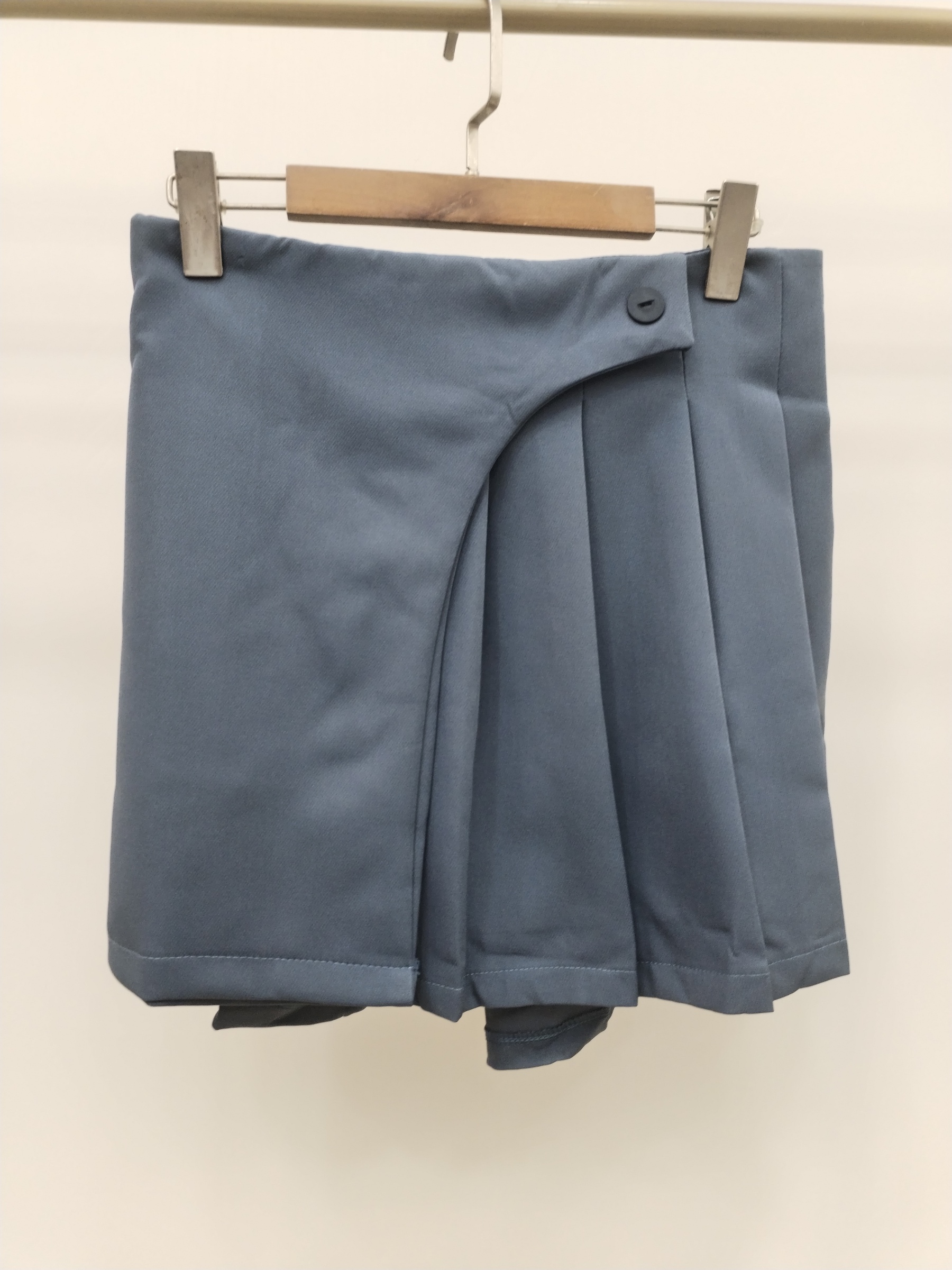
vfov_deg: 61.7
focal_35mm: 29
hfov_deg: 48.2
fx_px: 1063
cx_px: 476
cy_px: 635
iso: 215
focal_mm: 4.75
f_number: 1.8
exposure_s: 1/60
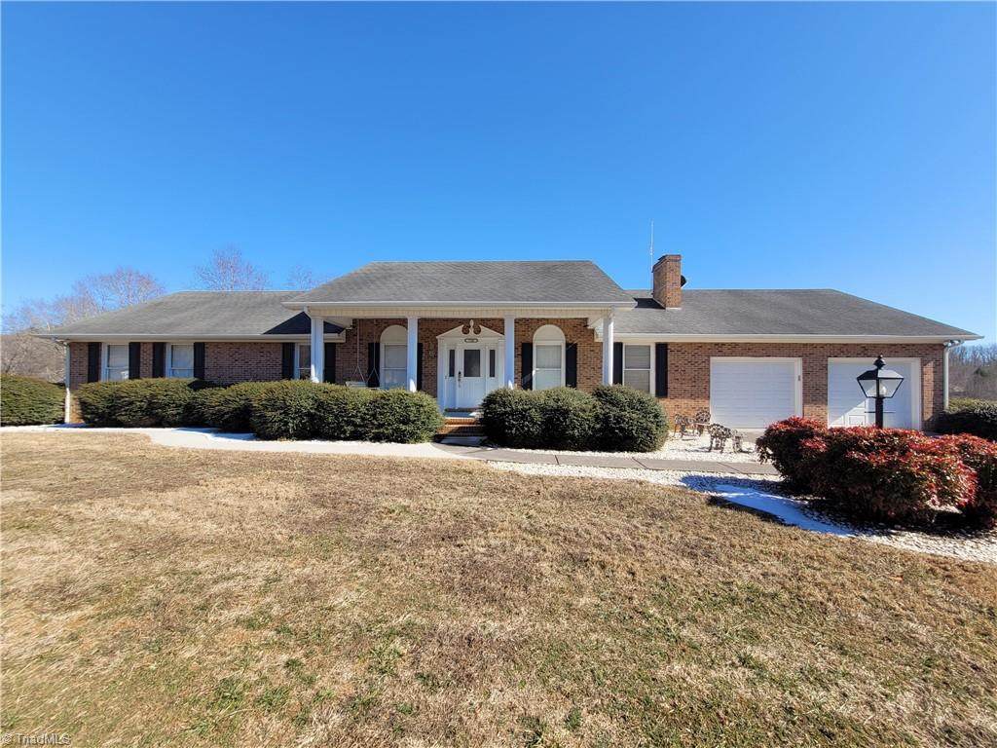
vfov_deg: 89.9
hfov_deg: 106.2
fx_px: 374
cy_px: 374
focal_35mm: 13
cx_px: 498
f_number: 2.2
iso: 40
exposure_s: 1/937
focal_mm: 1.74
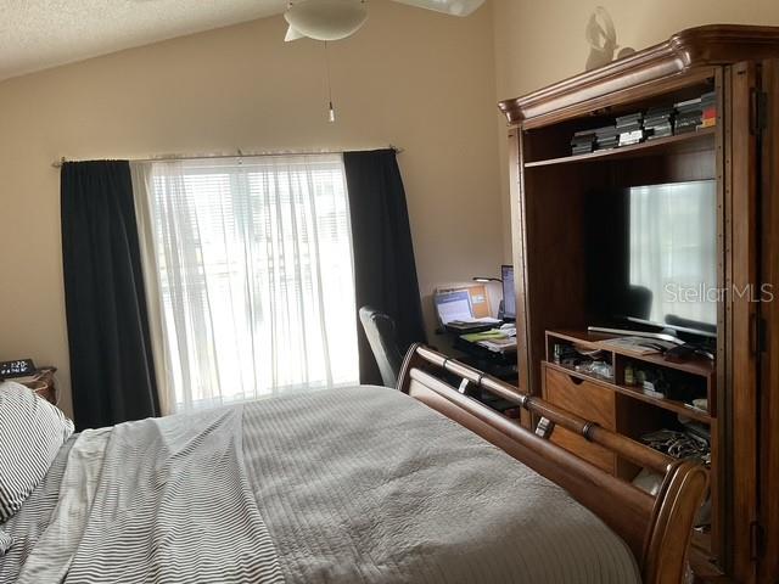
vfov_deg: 48.2
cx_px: 390
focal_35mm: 29
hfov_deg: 61.7
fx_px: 653
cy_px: 292
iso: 64
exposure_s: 1/120
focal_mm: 3
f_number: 1.8
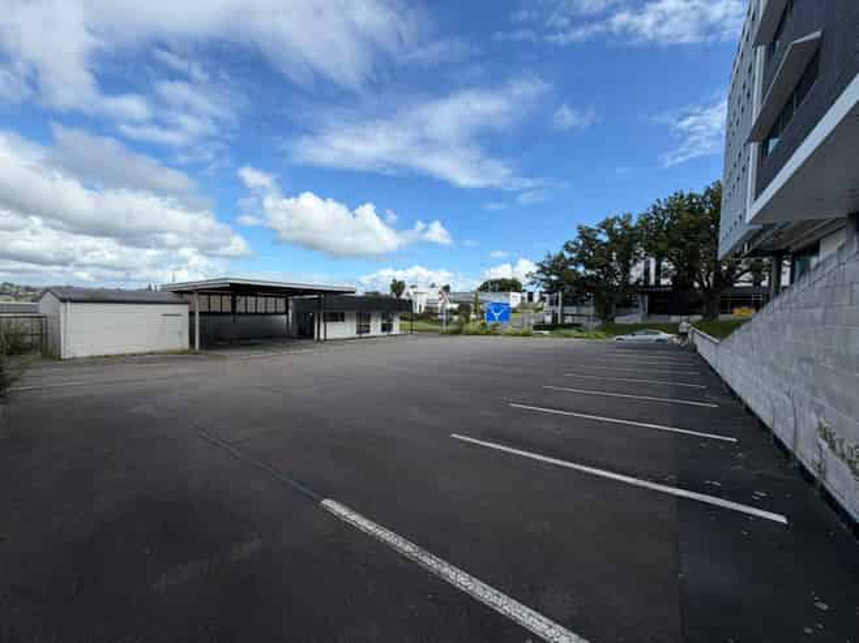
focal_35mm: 14
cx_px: 430
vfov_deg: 85.6
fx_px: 347
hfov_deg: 102.1
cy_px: 322
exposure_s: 1/770
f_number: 2.2
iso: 25
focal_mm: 2.22
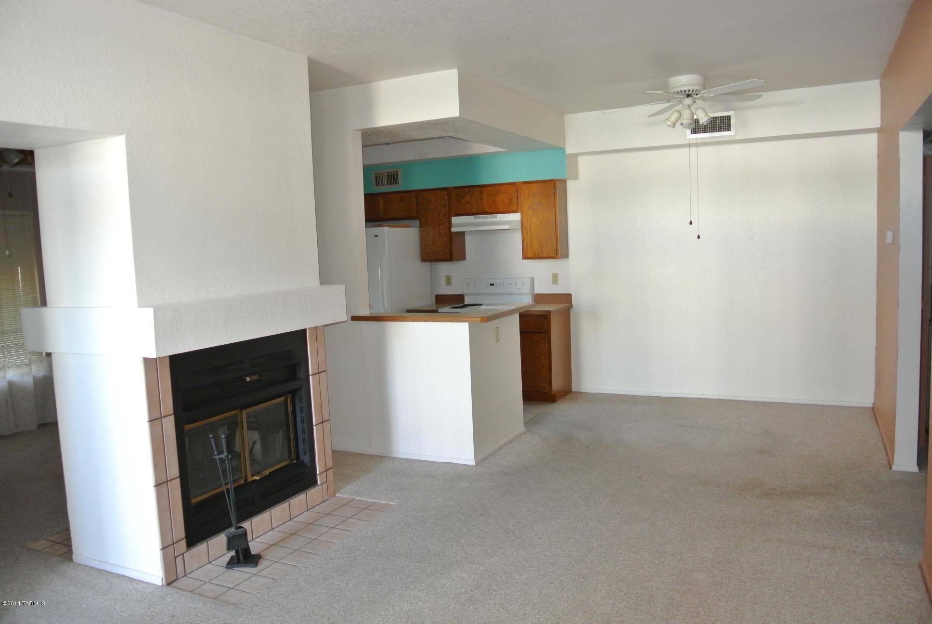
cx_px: 466
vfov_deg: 48.0
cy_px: 312
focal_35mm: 27
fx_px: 700
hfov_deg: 67.3
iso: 800
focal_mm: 10
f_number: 3.5
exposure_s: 1/60
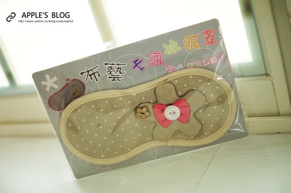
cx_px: 146
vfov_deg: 25.7
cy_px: 96
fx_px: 424
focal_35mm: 52
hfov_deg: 37.9
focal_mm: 35
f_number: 1.8
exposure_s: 1/60
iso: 200
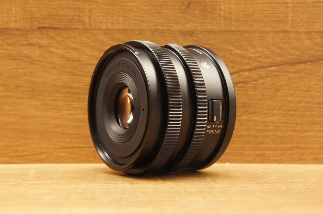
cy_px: 107
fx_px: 538
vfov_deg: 22.6
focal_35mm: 60
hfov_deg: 33.4
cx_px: 162
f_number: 11
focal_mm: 40
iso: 6400
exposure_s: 1/100
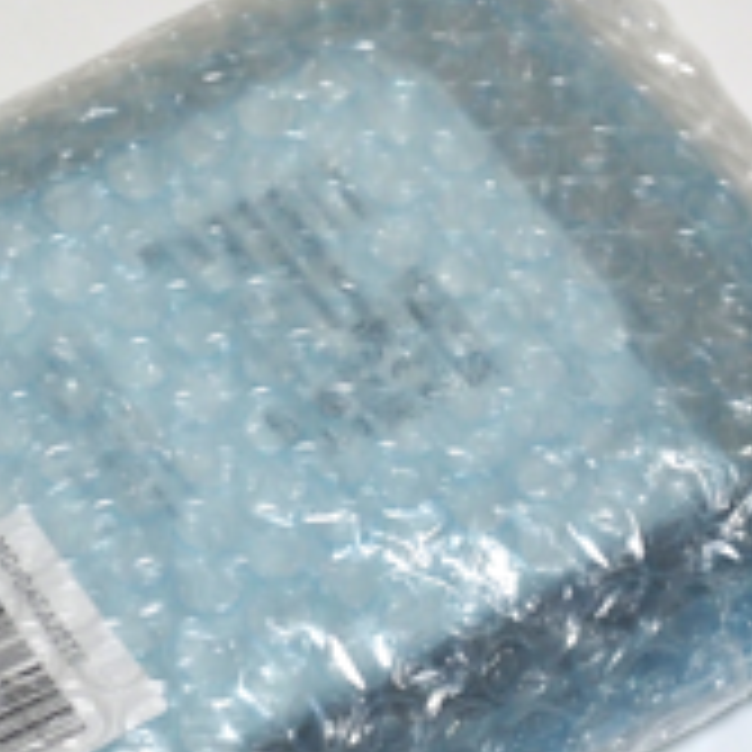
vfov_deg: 9.8
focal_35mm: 178
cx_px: 234
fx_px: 4375
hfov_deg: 9.8
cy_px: 493
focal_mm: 40
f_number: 4
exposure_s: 1/100
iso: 640
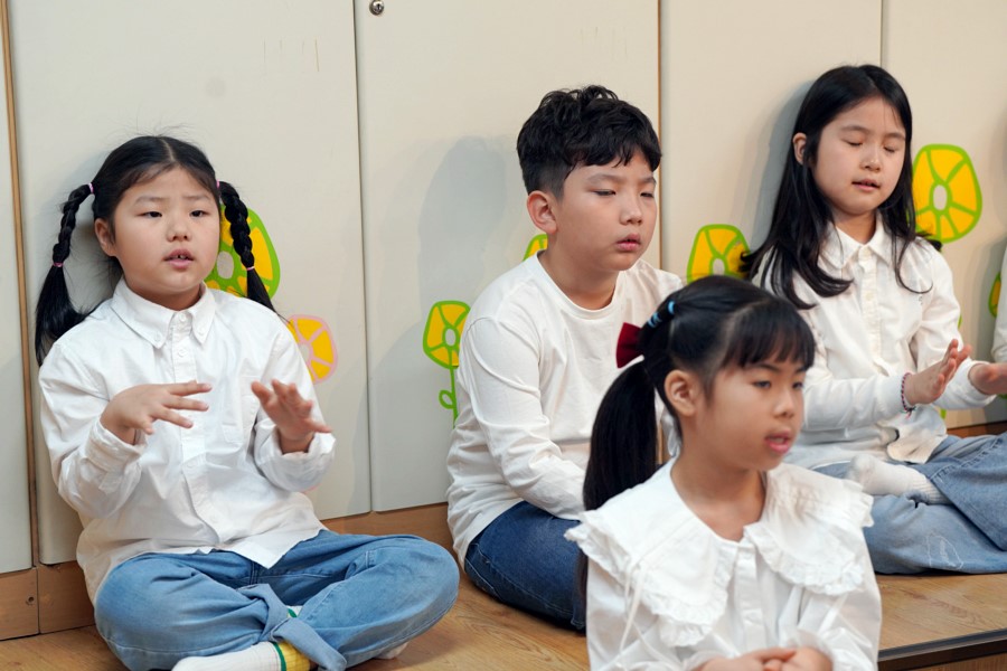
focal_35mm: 101
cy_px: 336
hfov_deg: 20.2
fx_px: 2825
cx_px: 504
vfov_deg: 13.6
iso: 1250
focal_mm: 101
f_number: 4
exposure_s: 1/160
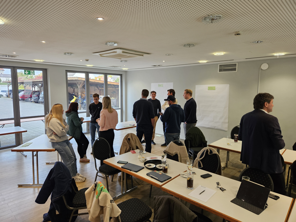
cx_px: 148
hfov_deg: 73.9
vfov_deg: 58.9
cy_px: 111
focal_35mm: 23
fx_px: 197
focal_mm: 5.4
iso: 160
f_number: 1.8
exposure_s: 1/100
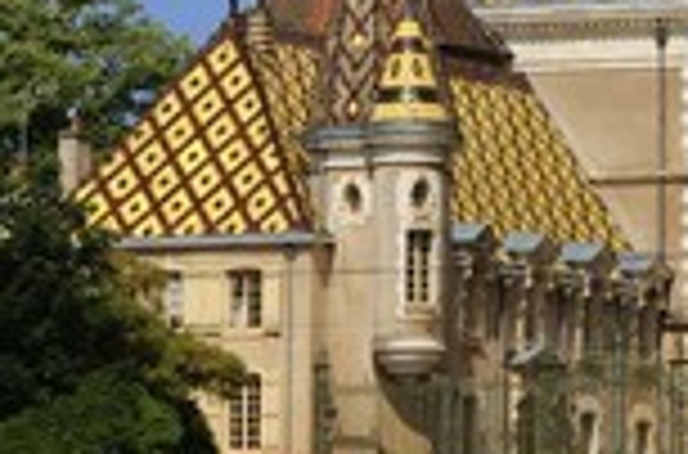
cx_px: 515
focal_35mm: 552
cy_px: 27
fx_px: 10517
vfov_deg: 2.5
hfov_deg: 3.7
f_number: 11
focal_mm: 200
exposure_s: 1/320
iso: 200
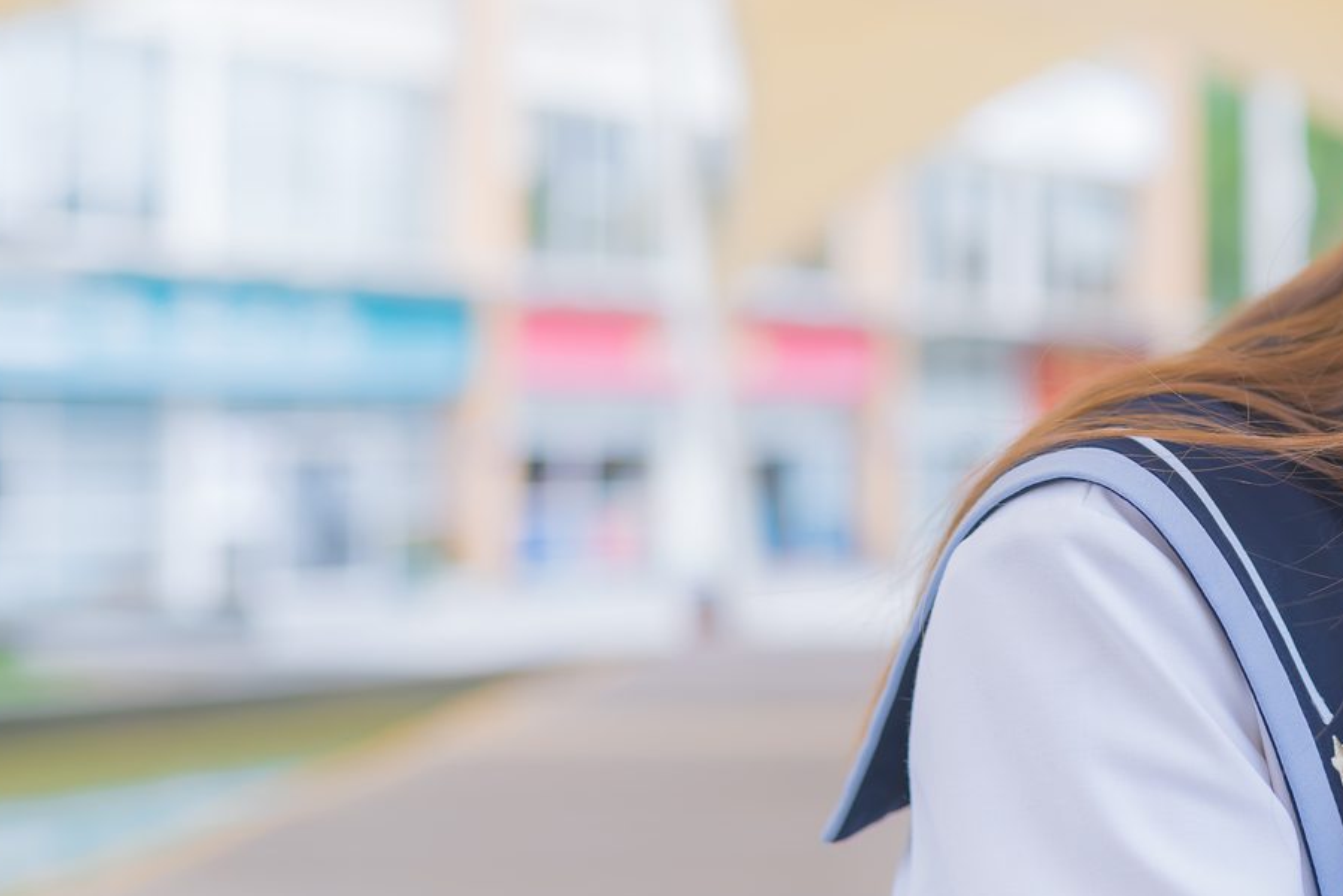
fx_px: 2611
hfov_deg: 27.8
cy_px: 343
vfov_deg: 19.4
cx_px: 1203
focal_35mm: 70
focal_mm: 35
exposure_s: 1/200
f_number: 2
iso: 100
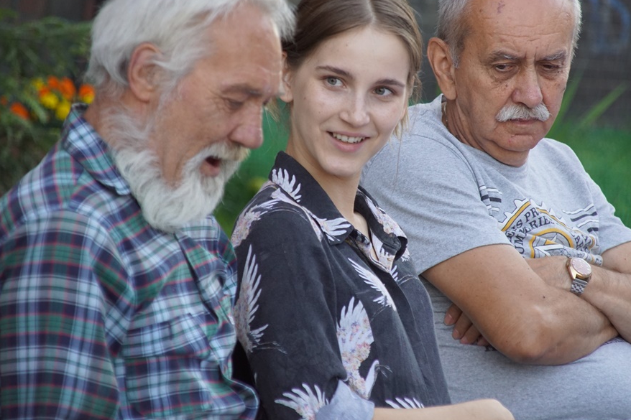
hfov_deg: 8.4
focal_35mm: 244
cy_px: 188
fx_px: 4276
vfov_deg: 5.6
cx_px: 364
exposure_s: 1/250
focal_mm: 140
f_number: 5.6
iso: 800
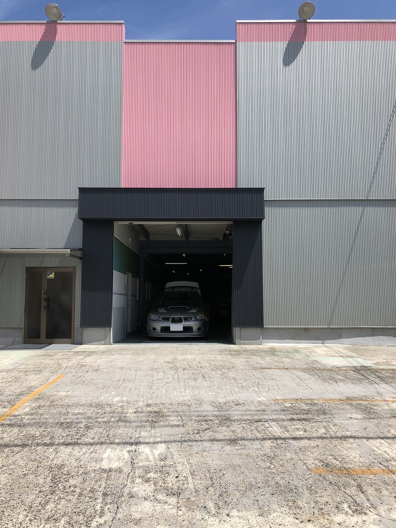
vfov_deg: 63.4
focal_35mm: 28
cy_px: 264
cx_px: 198
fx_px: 427
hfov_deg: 49.7
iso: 20
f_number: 1.8
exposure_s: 1/2703
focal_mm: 4
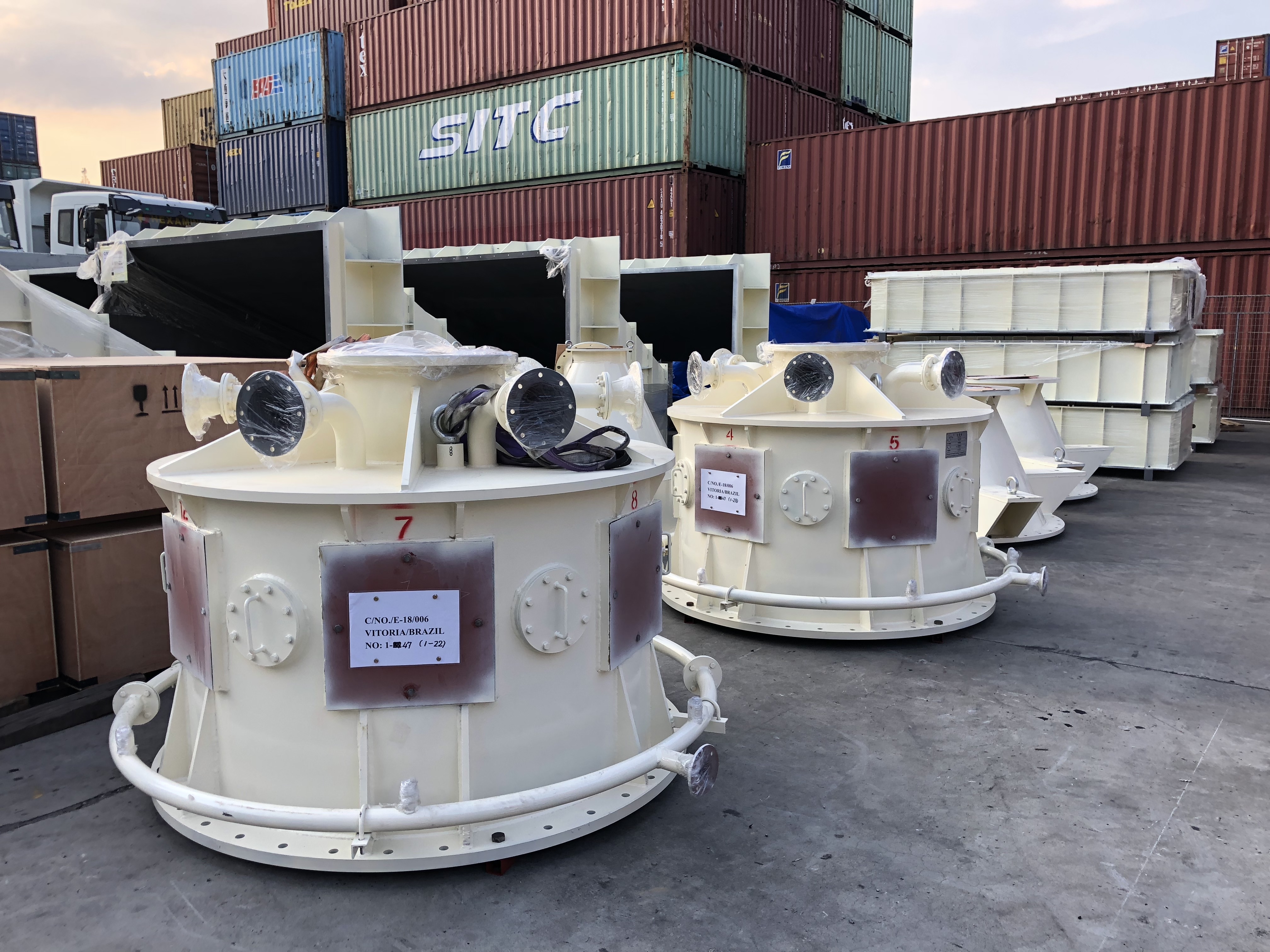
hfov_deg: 63.4
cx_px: 635
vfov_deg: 49.7
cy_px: 476
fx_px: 1027
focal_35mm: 28
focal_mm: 3.99
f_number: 1.8
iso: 20
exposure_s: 1/324
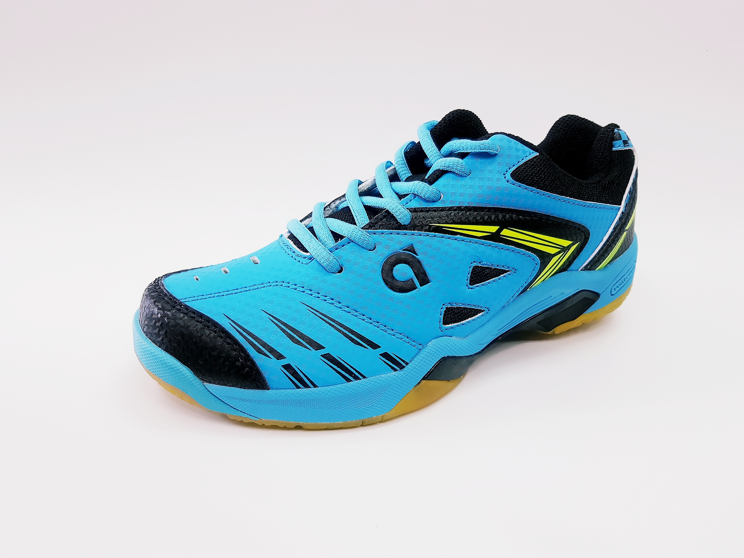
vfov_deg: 53.1
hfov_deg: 67.3
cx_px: 372
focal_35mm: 26
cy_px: 279
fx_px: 559
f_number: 1.7
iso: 50
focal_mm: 4.3
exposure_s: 1/50
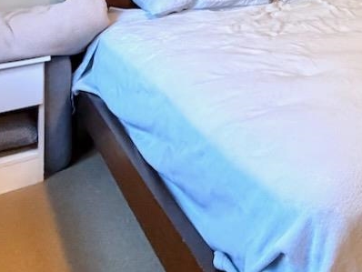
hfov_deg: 35.8
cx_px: 399
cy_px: -76
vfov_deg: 27.3
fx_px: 471
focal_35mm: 45
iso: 640
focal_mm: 2.22
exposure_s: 1/60
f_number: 2.2
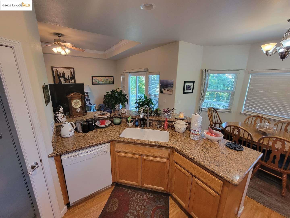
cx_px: 145
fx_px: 109
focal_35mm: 13
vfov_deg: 89.9
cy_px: 109
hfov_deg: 106.2
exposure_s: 1/60
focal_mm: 2.2
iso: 250
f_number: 2.2
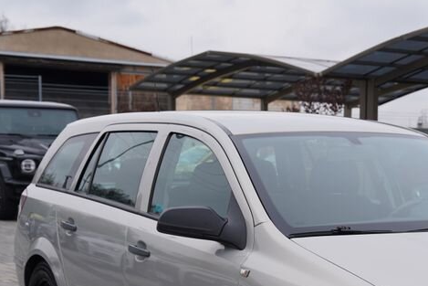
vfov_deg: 14.0
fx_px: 1142
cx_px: 363
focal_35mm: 96
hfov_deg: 20.9
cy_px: 290
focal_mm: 44
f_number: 5
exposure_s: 1/160
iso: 100
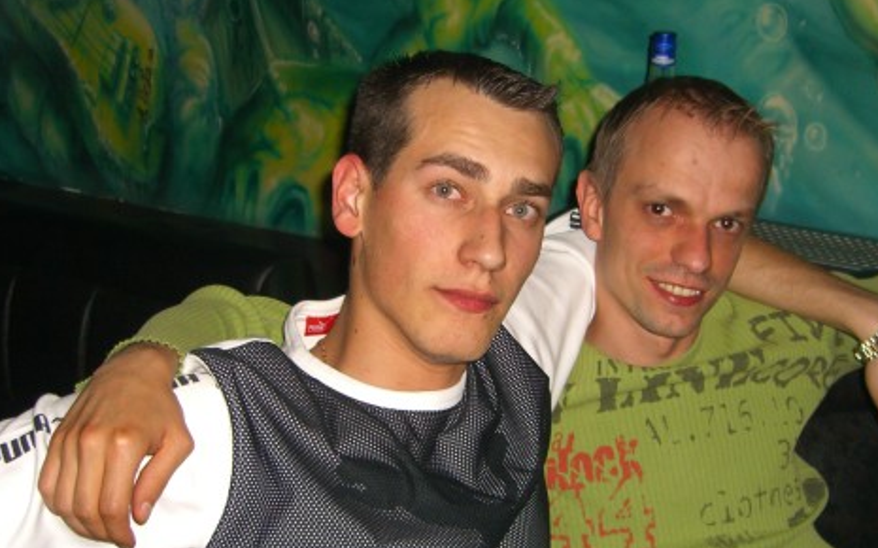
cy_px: 323
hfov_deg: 38.8
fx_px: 1244
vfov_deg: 24.8
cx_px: 483
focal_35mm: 52
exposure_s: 1/60
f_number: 2.8
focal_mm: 7.9
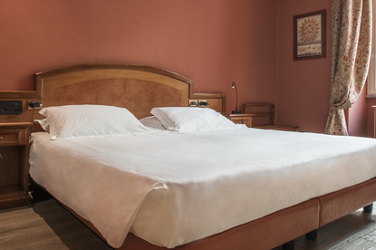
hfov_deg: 57.2
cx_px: 179
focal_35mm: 33
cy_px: 101
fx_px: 344
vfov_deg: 39.7
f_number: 8
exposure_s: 1/1.25
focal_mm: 19
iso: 100
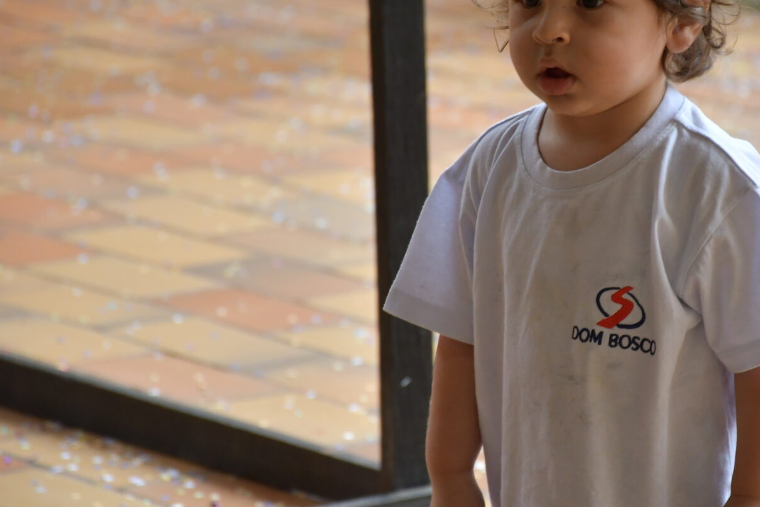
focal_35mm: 312
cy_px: 233
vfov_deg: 4.4
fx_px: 6586
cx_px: 596
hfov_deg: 6.6
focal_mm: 130
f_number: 5.6
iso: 1000
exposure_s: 1/250
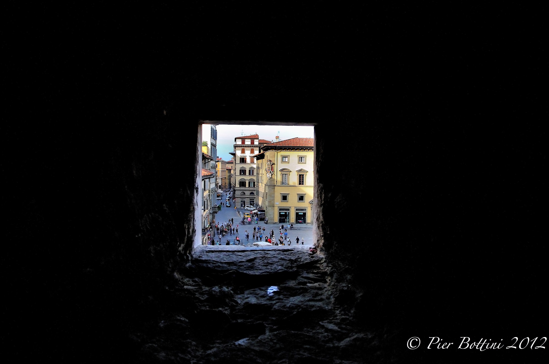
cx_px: 274
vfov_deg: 53.0
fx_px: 366
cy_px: 182
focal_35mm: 24
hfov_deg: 73.8
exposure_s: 1/320
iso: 800
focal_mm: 16
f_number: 9
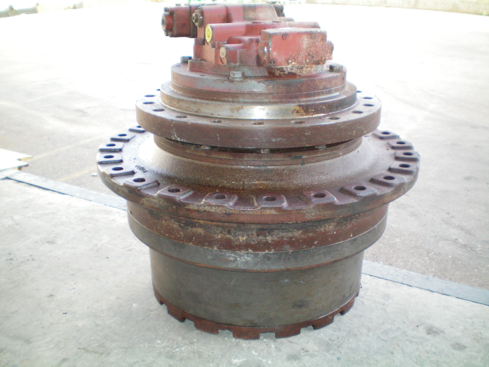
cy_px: 184
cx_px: 244
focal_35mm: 38
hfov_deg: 49.0
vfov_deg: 37.7
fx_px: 537
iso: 125
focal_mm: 6.3
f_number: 3.1
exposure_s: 1/60
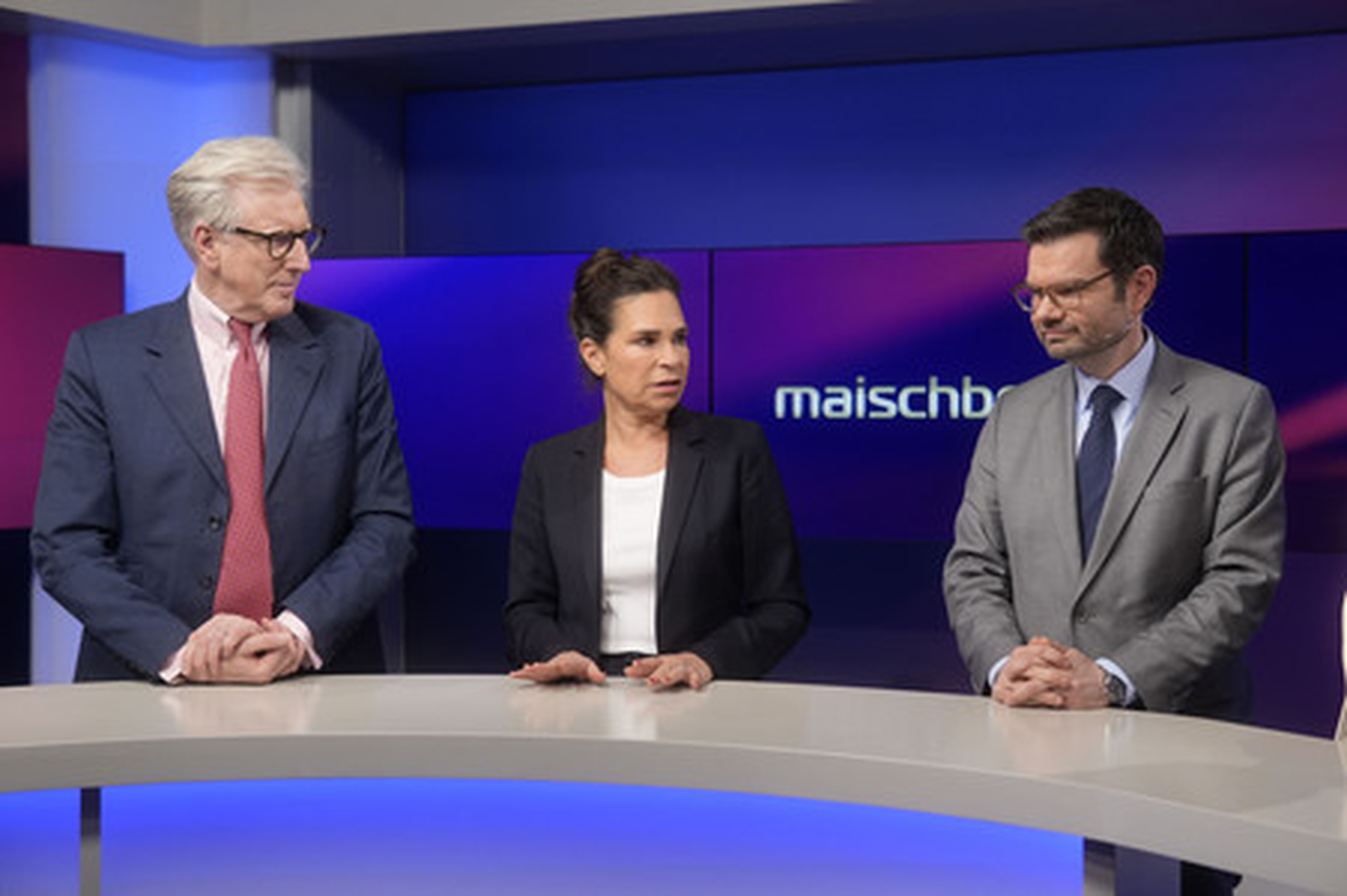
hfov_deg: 43.6
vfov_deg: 29.8
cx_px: 674
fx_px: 1682
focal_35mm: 45
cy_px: 448
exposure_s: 1/200
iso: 640
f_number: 2.2
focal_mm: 30
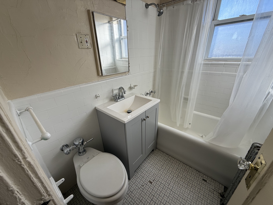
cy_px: 102
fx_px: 110
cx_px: 136
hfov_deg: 102.1
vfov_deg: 85.7
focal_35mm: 14
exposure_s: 1/266
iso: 50
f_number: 2.2
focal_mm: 2.22
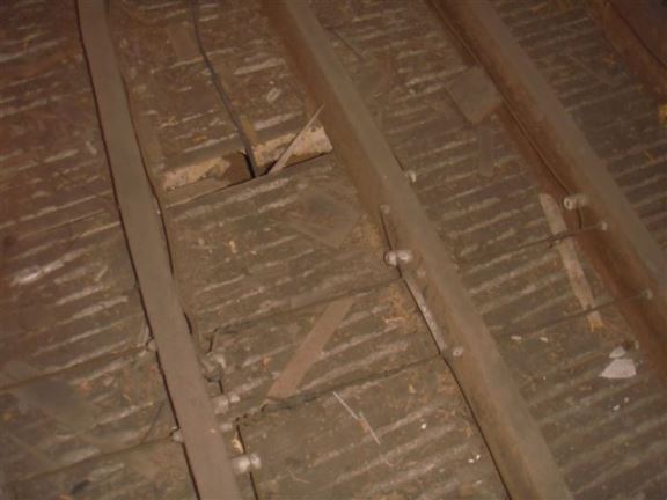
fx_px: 732
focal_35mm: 38
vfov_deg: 37.7
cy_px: 250
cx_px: 334
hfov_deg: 49.0
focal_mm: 6.7
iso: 250
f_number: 3.5
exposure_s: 1/30
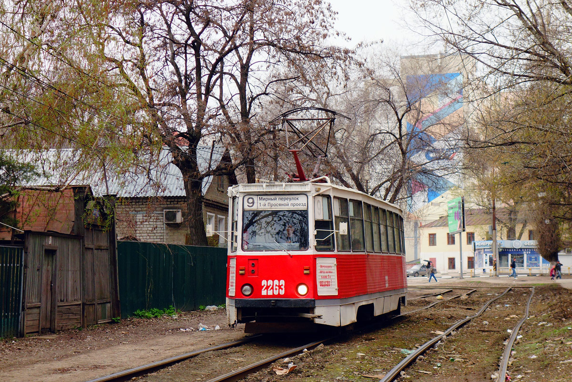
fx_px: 1239
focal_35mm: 78
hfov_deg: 26.0
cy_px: 191
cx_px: 286
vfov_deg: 17.5
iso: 320
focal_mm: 29.15
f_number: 4.5
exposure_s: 1/500
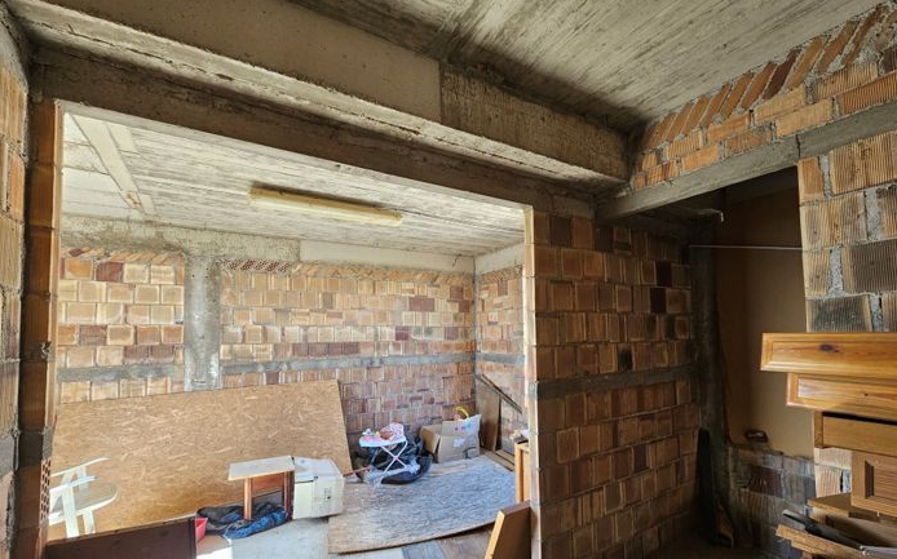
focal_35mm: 14
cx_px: 443
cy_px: 321
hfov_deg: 105.3
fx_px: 342
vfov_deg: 78.1
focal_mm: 2.2
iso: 64
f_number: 2.2
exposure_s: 1/50
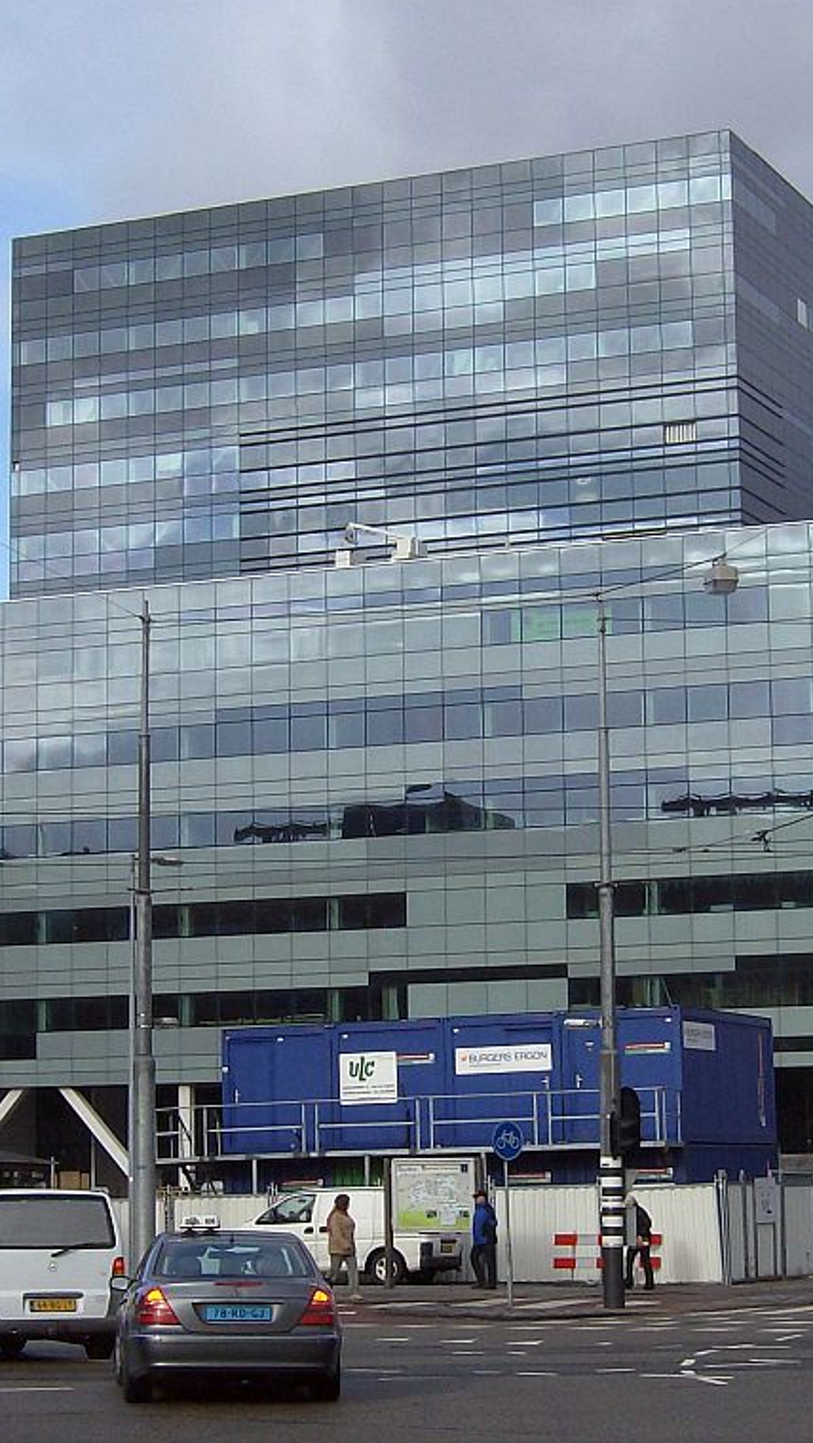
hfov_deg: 14.8
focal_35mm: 82
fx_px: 3140
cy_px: 722
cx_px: 393
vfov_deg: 25.9
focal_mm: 9.3
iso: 100
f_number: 5.6
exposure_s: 1/580
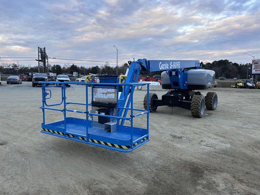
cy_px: 98
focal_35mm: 26
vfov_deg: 53.1
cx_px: 130
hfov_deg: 67.3
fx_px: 195
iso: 50
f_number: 1.5
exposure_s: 1/121
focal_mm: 5.7
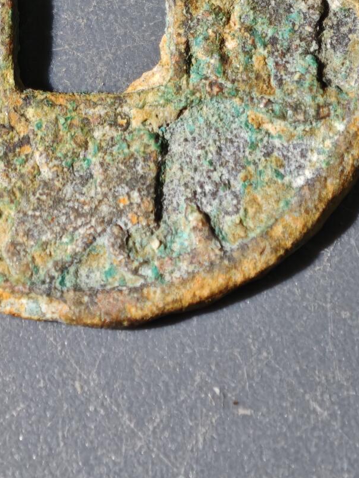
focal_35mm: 227
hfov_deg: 6.5
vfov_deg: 8.7
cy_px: -29
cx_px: 87
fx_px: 3138
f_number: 2
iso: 400
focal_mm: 9
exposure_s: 1/95.6
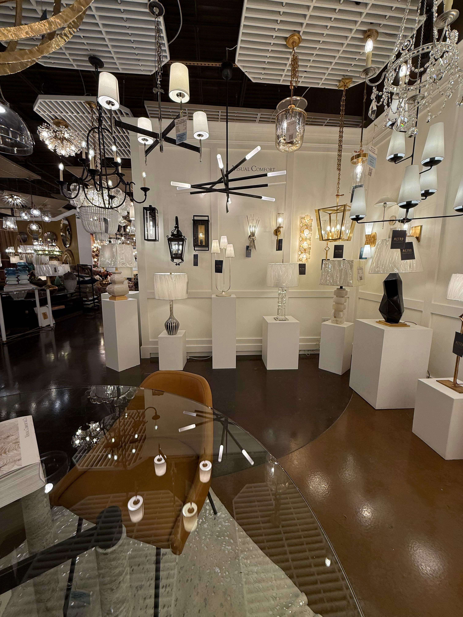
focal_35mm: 14
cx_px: 232
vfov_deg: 102.1
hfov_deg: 85.7
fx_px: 250
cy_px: 308
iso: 64
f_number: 2.2
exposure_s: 1/141
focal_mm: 2.22
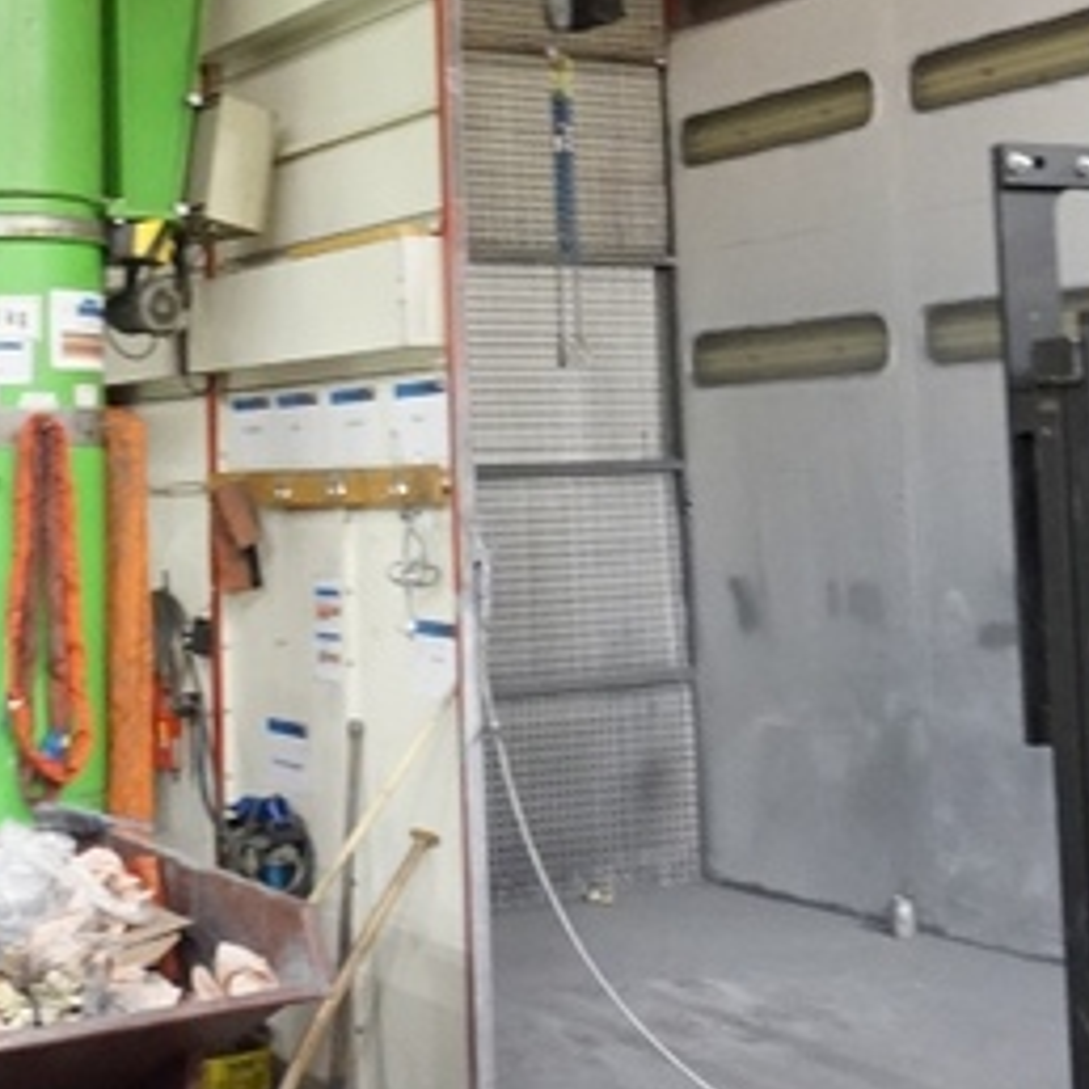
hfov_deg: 29.9
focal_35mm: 57
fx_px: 2029
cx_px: 376
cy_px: 219
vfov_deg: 29.4
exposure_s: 1/15
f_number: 3.5
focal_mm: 16
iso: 3200
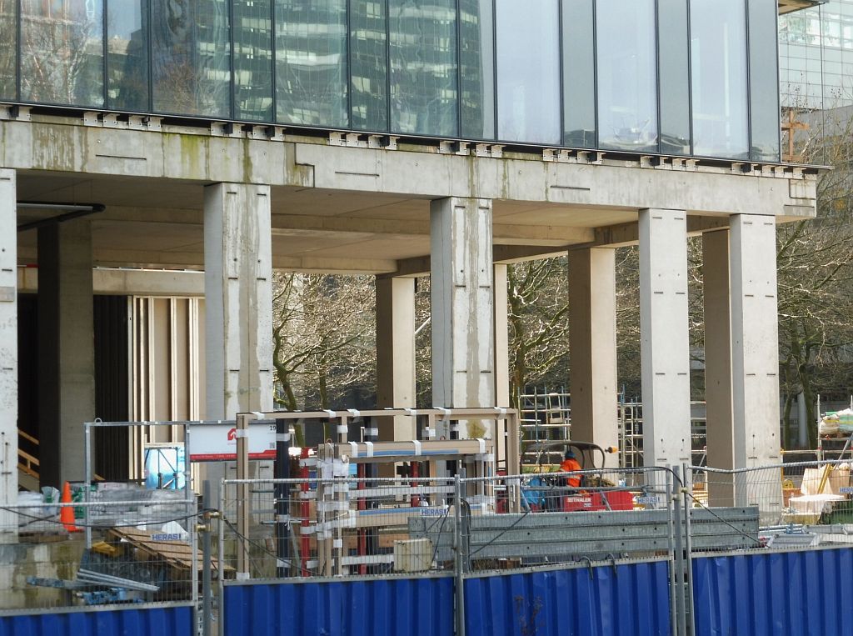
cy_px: 318
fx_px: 2360
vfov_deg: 15.3
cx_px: 426
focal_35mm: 96
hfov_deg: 20.5
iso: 100
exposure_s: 1/60
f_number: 5.3
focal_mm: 17.1
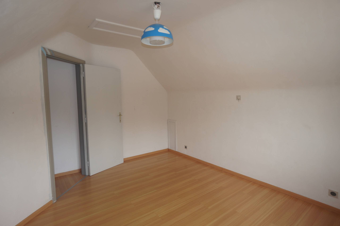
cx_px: 170
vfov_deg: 67.3
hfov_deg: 90.0
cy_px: 113
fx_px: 170
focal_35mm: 18
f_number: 4.5
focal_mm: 12
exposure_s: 1/60
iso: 100
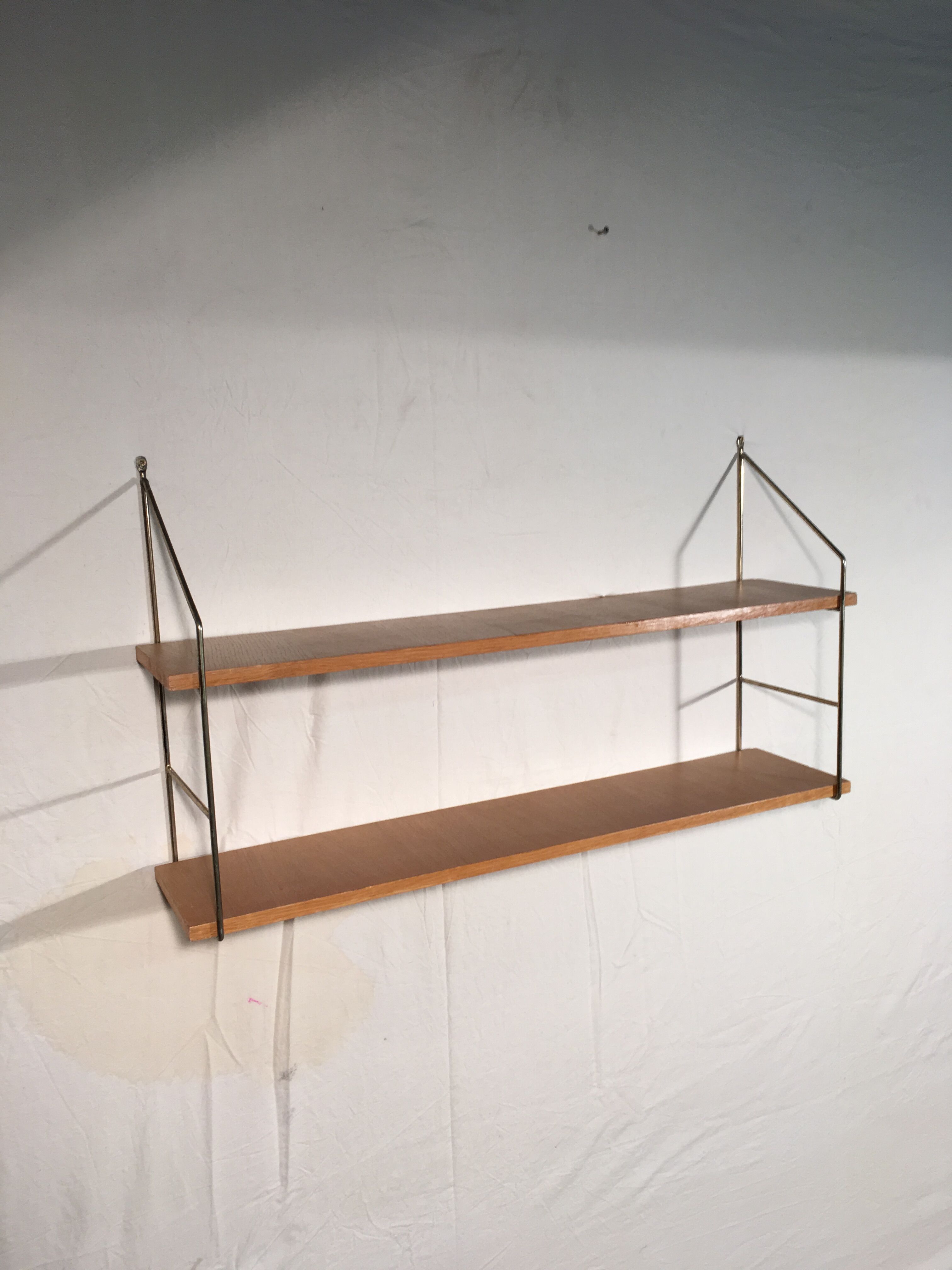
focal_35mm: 29
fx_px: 1063
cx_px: 476
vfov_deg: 61.7
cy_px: 635
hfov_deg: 48.2
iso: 32
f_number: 2.2
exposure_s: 1/50
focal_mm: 4.15
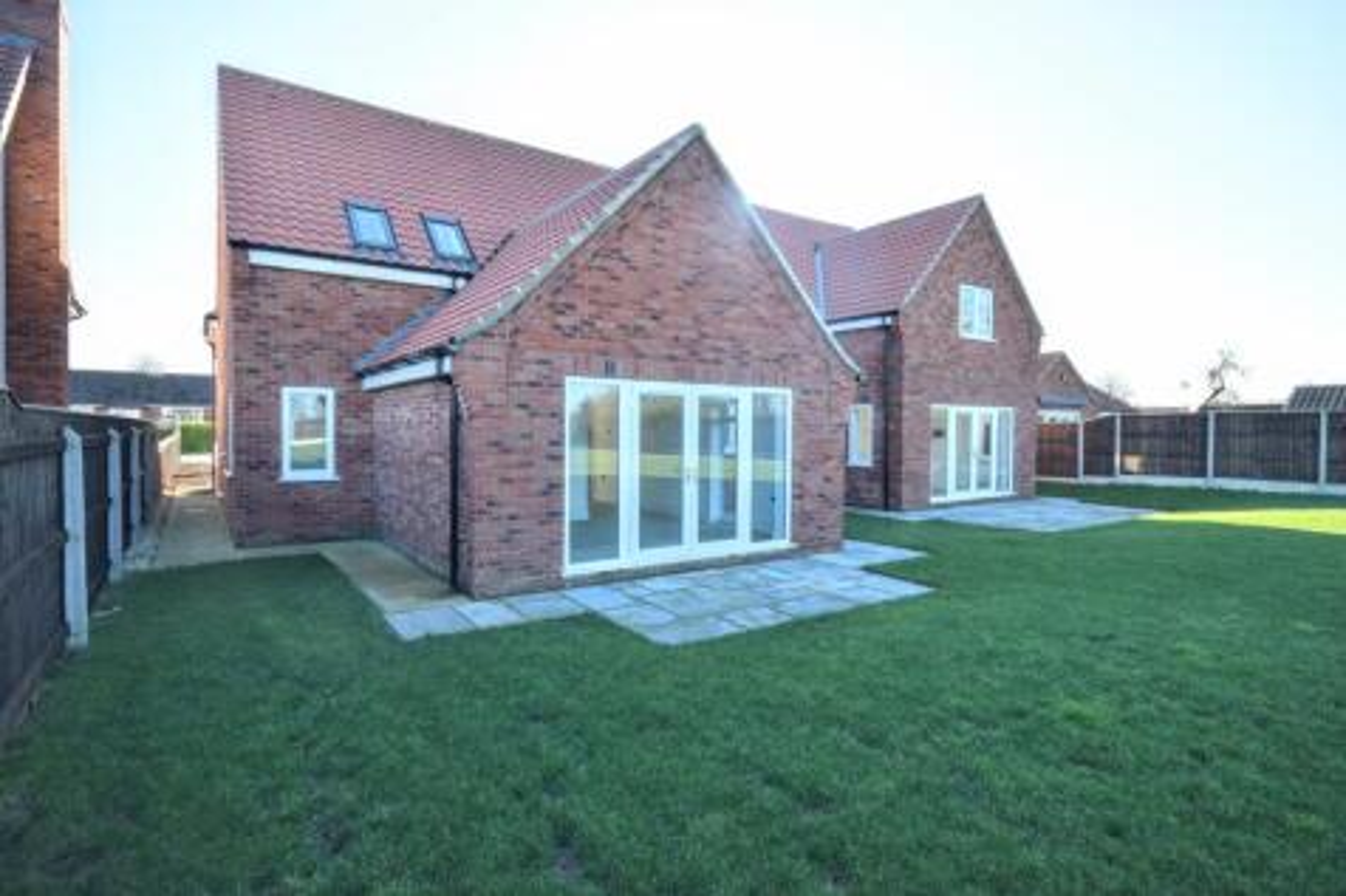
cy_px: 448
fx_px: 673
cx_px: 673
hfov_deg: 90.0
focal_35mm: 18
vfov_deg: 67.3
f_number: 8
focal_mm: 12
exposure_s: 1/250
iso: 400
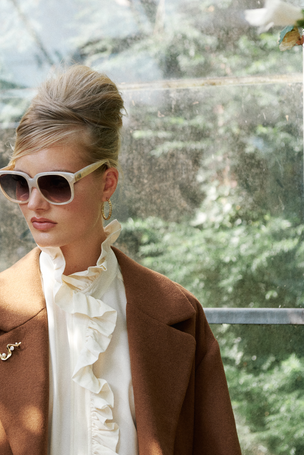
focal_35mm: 116
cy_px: 205
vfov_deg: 17.6
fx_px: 1468
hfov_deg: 11.8
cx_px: 61
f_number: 5
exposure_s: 1/250
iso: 320
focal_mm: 70
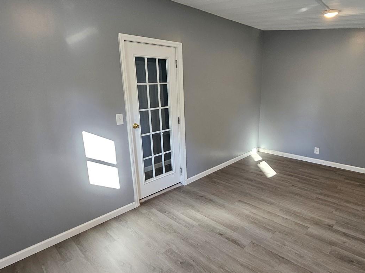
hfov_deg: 81.4
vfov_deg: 66.0
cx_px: 206
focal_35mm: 20
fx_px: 211
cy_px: 135
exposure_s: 1/60
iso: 125
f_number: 2.2
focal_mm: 1.74
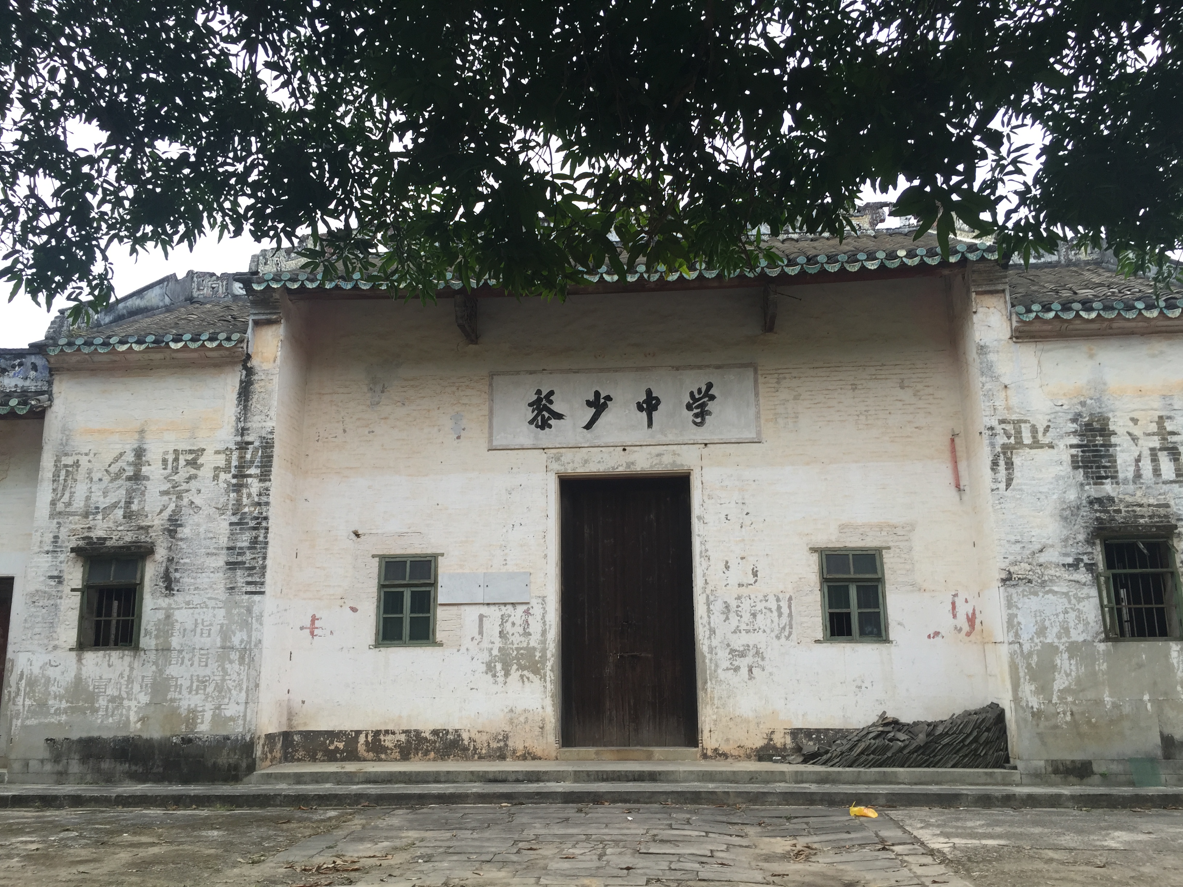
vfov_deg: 48.2
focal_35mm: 29
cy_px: 444
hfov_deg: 61.7
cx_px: 592
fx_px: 991
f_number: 2.2
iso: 32
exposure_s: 1/60
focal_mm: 4.15
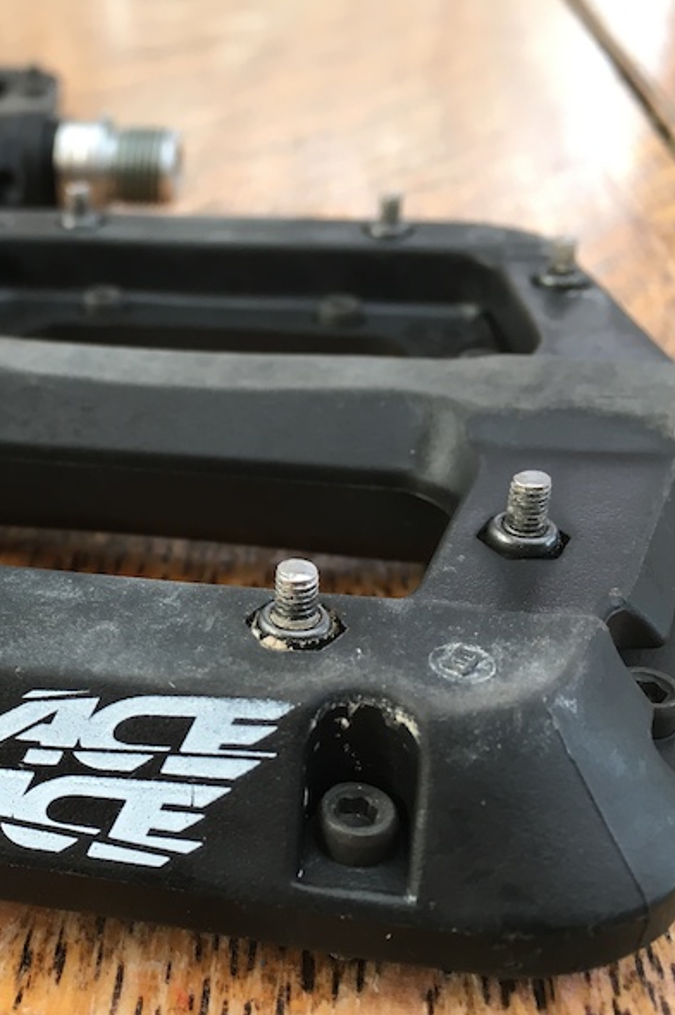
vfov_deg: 47.4
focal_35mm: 41
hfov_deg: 31.2
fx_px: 1154
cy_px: 512
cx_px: 76
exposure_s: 1/33
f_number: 2.2
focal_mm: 4.15
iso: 25
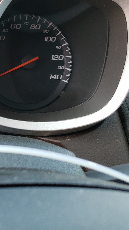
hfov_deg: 19.9
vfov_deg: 39.0
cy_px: 91
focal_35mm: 53
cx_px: -59
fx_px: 322
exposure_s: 1/189
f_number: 1.5
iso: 50
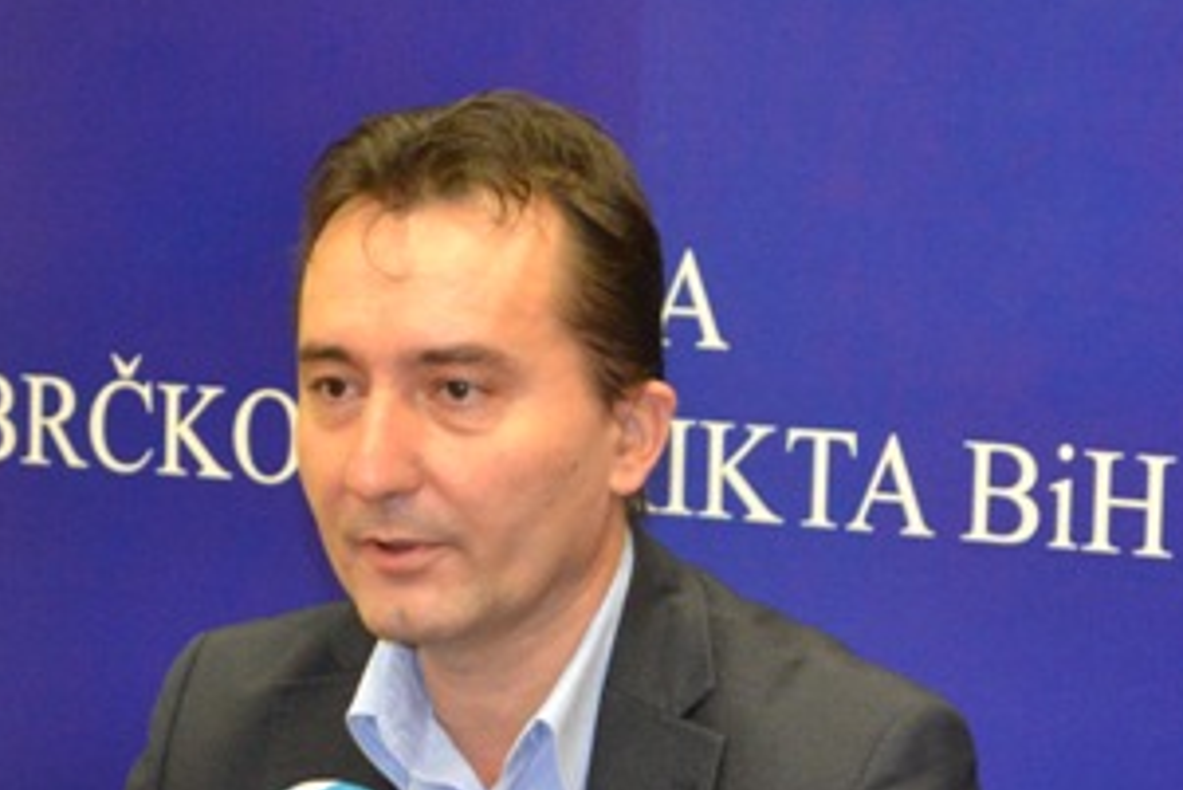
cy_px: 757
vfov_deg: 8.2
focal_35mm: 166
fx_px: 5457
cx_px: 550
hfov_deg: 12.4
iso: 3200
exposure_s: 1/60
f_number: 5.6
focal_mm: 52
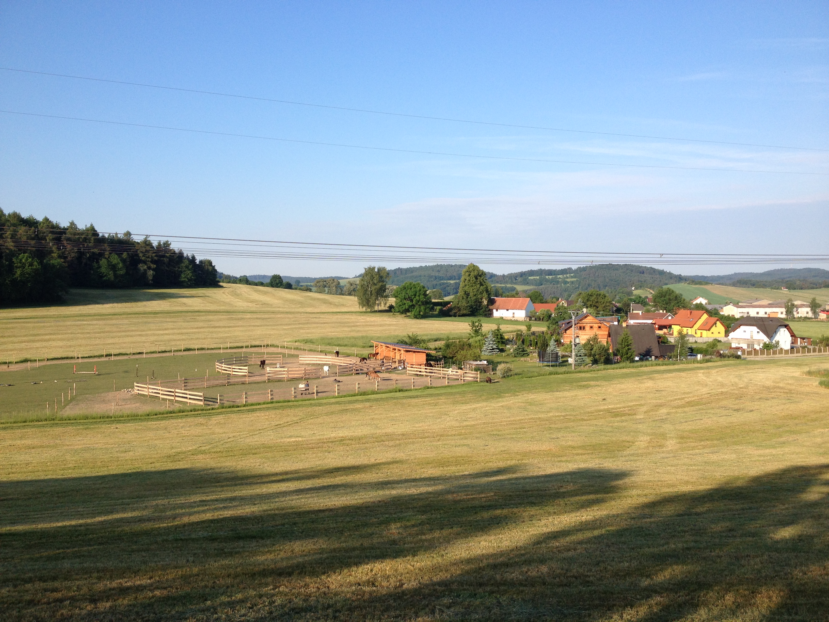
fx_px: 838
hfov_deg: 52.6
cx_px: 414
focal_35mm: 35
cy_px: 311
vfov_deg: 40.7
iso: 50
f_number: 2.4
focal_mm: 4.28
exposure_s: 1/1042
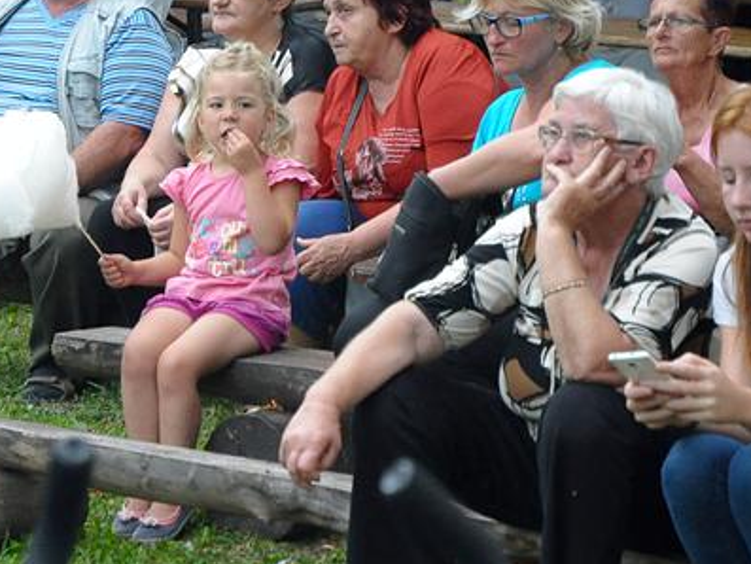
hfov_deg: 9.2
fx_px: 4688
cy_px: 145
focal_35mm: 216
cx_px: 233
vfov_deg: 6.9
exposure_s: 1/100
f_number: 4.5
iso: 2500
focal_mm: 70
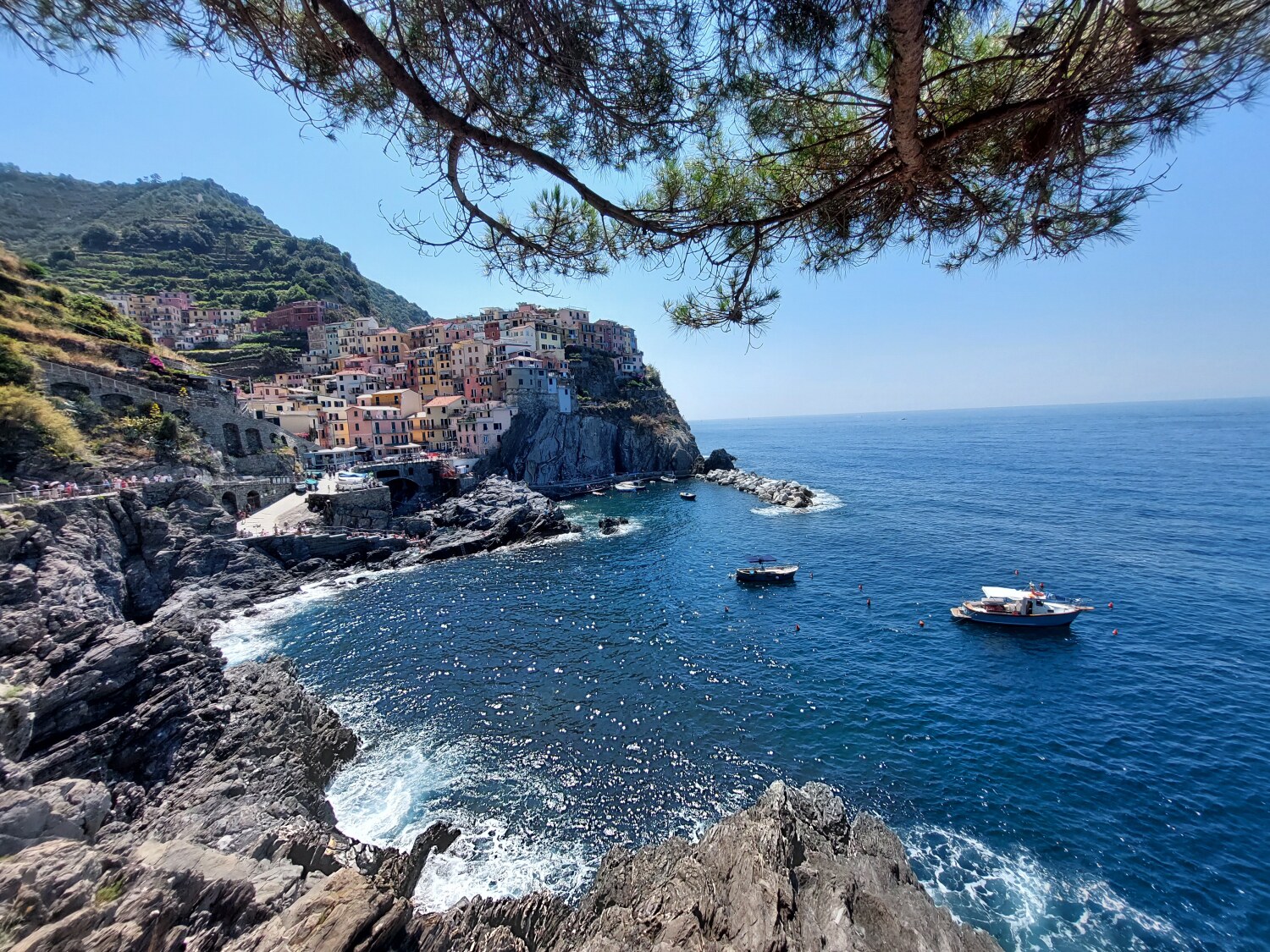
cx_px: 635
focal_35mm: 13
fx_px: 477
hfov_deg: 106.2
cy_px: 476
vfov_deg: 89.9
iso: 50
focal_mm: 1.74
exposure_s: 1/1613
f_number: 2.2
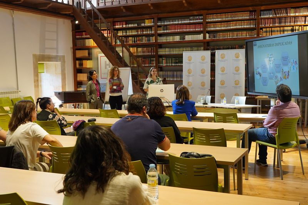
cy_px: 102
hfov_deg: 46.4
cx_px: 154
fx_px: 359
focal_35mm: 42
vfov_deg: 31.9
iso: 1600
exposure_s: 1/160
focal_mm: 28
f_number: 4
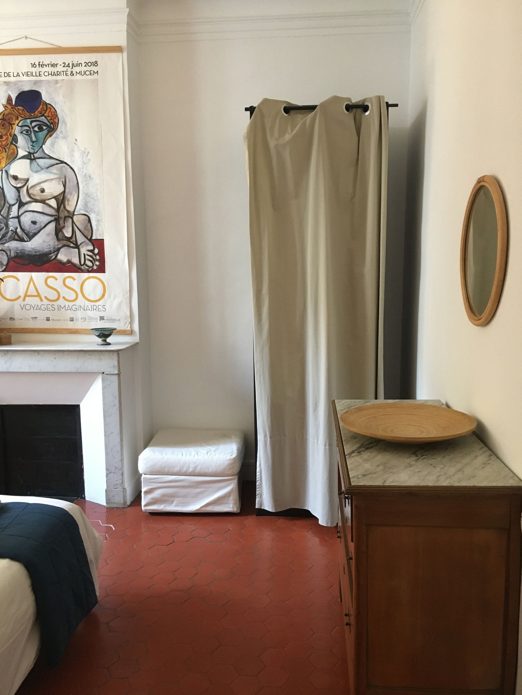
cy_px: 348
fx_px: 583
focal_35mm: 29
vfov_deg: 61.7
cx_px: 261
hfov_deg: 48.2
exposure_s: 1/33
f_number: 2.2
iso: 200
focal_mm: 4.15
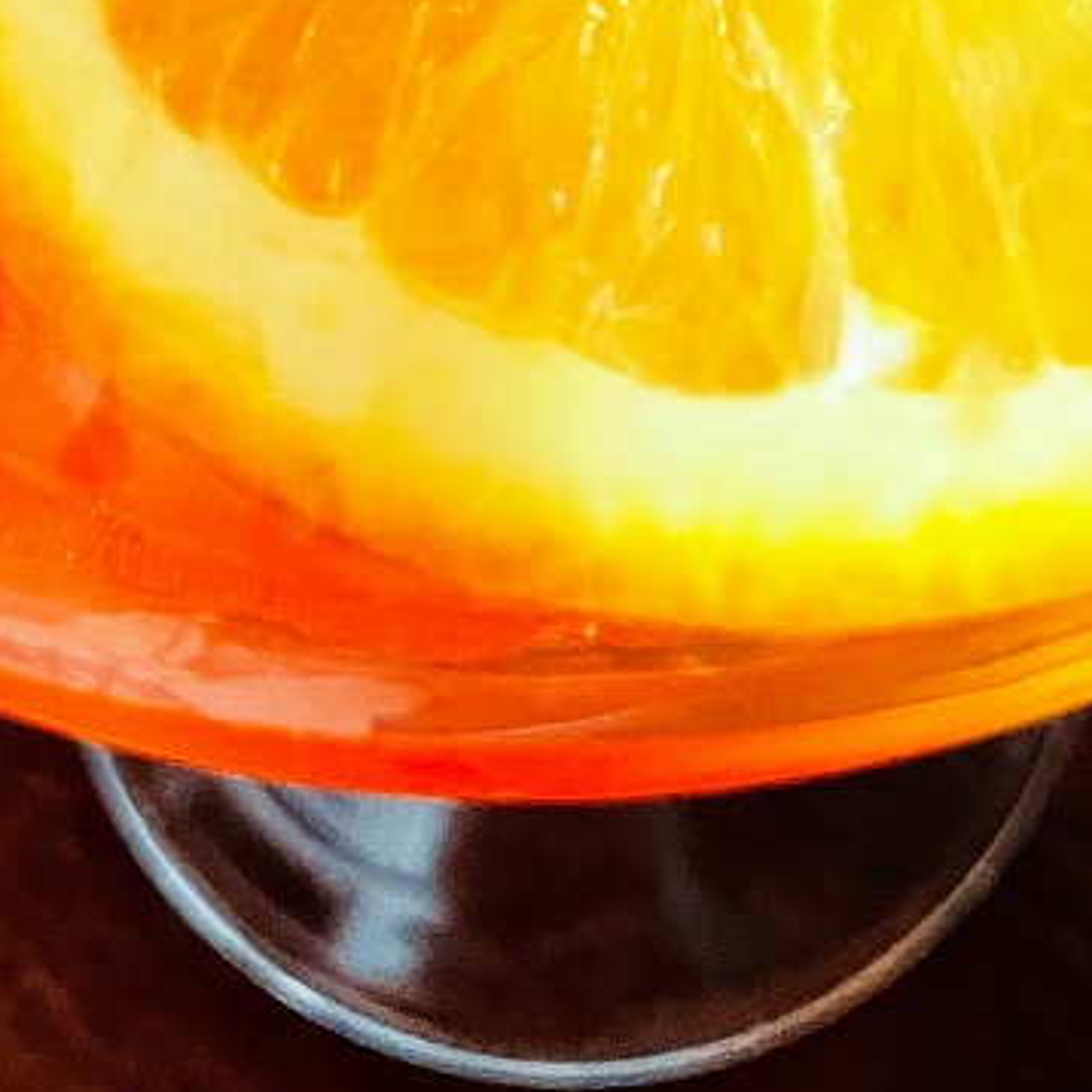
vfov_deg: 18.7
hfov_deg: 22.5
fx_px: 2748
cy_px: -720
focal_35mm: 77
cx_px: 537
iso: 320
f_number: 1.6
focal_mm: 4.2
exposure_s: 1/50
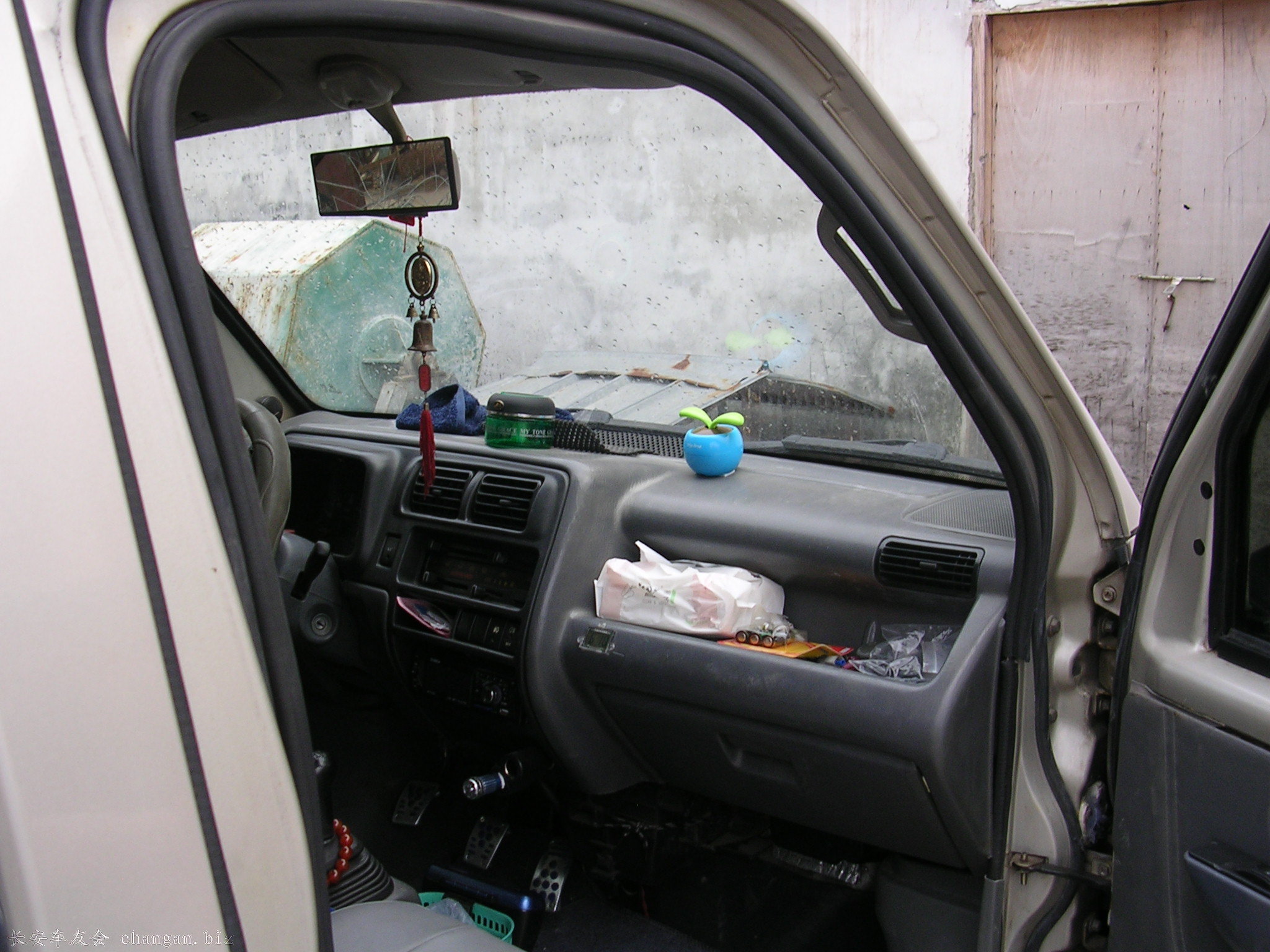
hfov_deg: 49.0
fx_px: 1394
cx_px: 635
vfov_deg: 37.7
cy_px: 476
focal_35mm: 38
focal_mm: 5.8
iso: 50
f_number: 2.8
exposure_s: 1/33.7
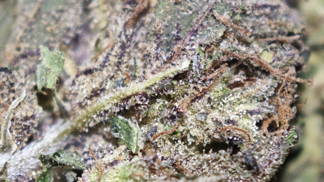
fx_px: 1873
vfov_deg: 5.6
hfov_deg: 9.9
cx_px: 152
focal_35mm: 218
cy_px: 109
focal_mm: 11.5
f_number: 1.8
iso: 64
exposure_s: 1/100
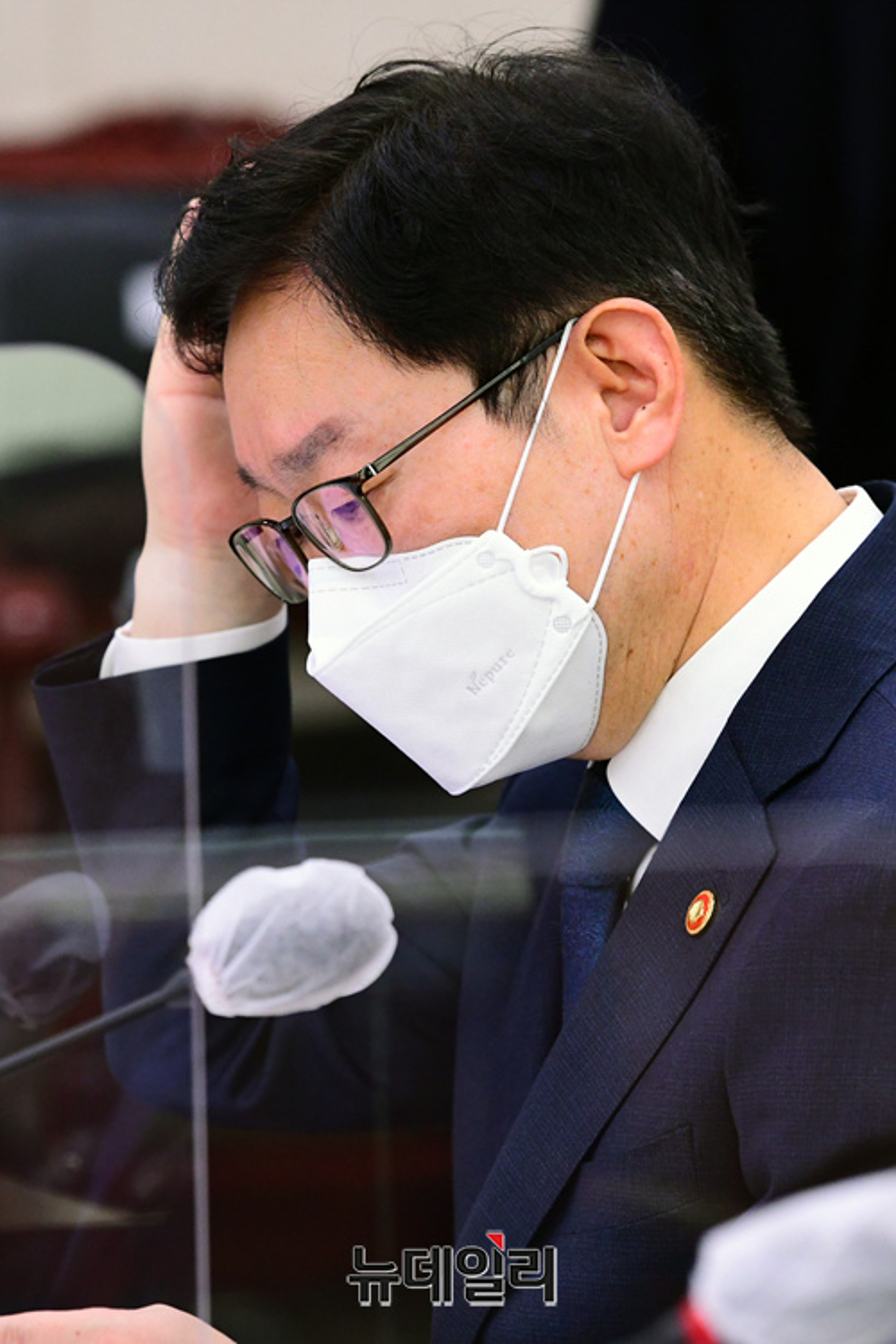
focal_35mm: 160
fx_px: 5973
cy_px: 672
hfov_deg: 8.6
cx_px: 448
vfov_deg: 12.8
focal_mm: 160
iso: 2500
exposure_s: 1/250
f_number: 4.5
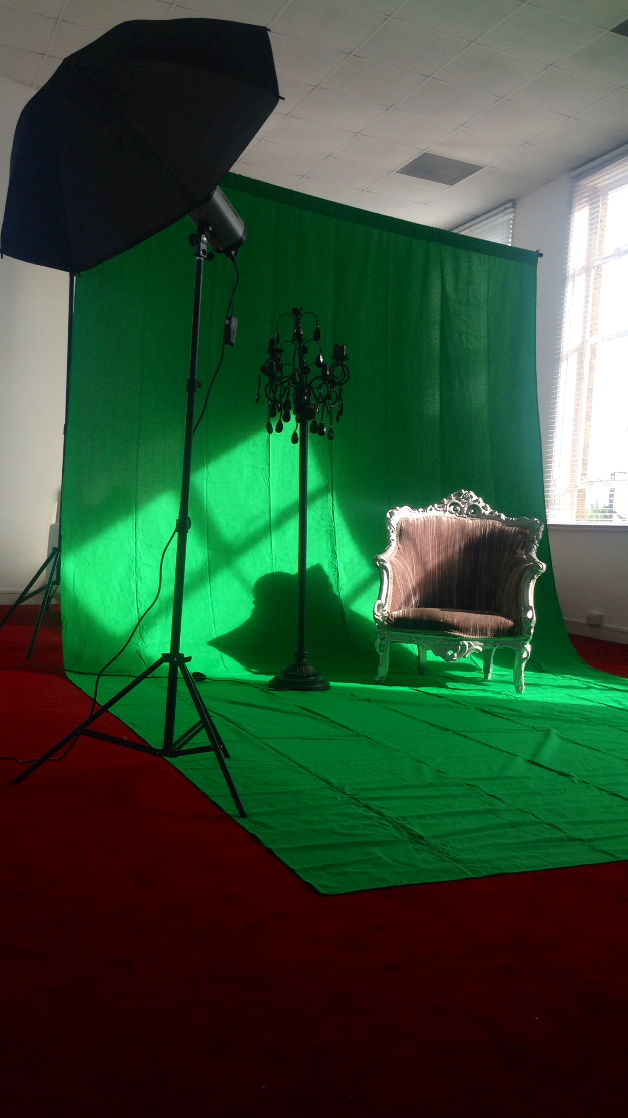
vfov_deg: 55.3
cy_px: 559
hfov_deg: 32.7
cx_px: 394
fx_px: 1066
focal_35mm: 36
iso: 50
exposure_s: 1/196
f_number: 2.4
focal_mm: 4.12
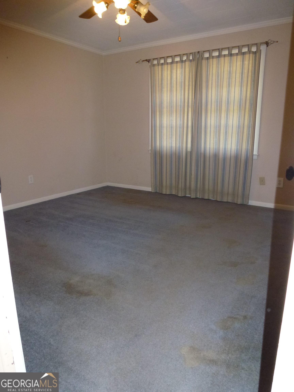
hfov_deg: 56.8
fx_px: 272
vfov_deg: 71.6
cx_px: 147
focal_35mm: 24
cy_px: 196
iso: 250
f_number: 3.3
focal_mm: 4.3
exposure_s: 1/60
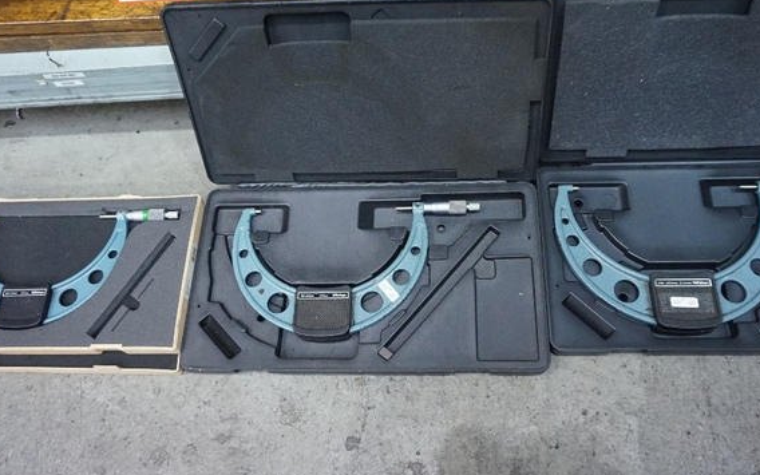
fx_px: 642
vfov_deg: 40.6
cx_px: 401
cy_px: 226
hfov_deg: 61.2
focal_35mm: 31
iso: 3200
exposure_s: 1/160
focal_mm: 16
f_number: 3.5
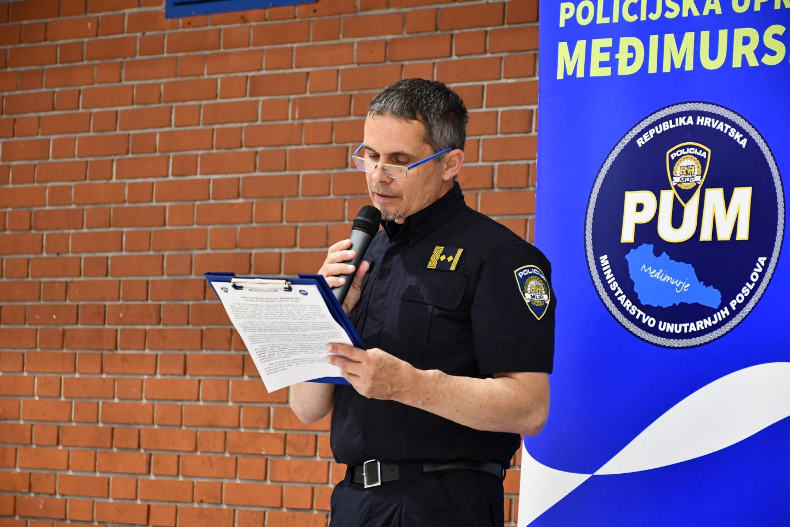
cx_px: 395
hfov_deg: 15.2
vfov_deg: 10.2
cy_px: 264
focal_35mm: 135
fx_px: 2962
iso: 3200
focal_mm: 90
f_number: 5.3
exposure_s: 1/60
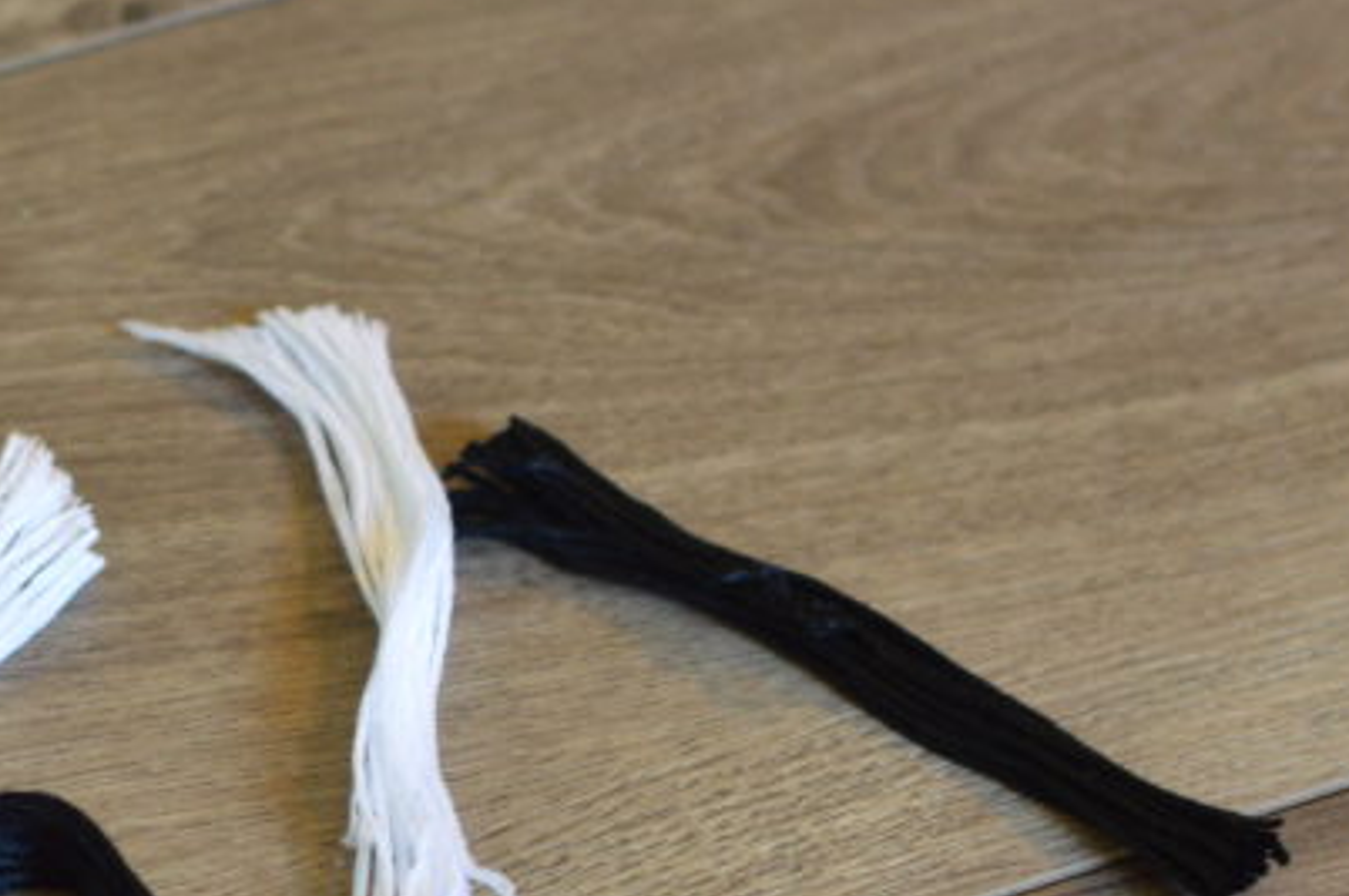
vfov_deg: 7.2
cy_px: 750
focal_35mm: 191
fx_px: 7148
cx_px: -111
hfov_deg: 10.7
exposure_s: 1/60
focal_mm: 50
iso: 400
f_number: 2.8
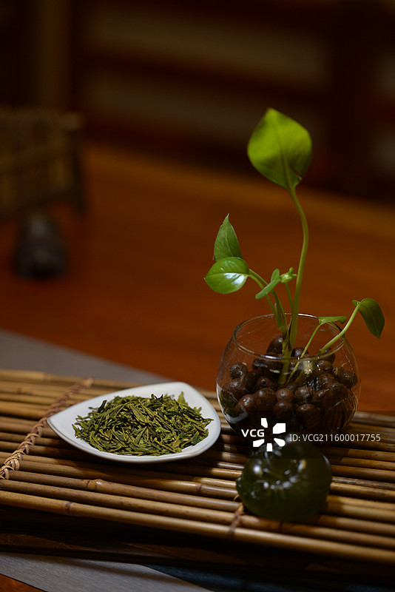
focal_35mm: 122
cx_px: 198
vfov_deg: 16.8
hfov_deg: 11.2
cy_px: 296
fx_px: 2006
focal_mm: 122
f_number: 2.8
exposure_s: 1/125
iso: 500
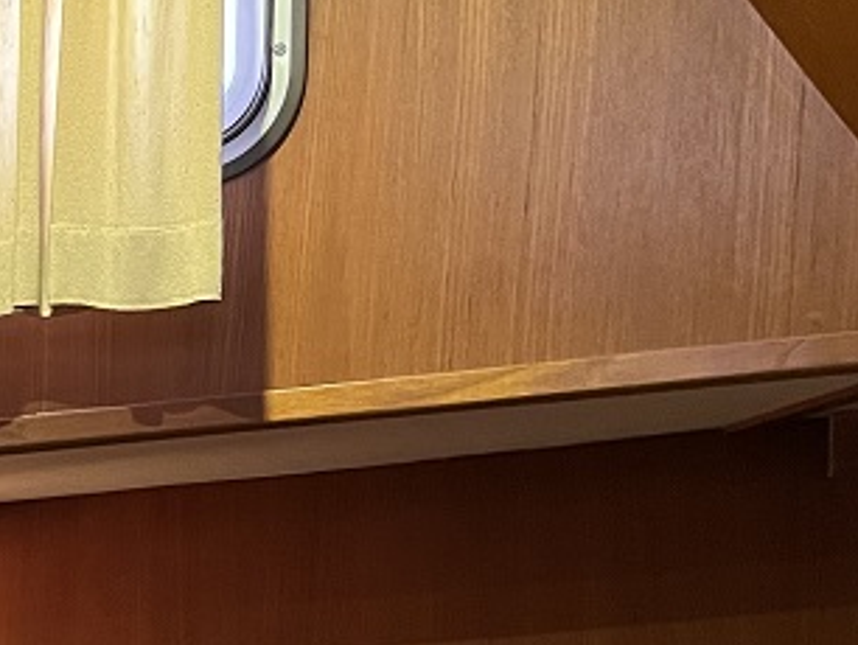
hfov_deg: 19.9
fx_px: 2158
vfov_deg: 16.1
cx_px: -365
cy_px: 836
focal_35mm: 87
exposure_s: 1/39
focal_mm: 5.1
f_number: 1.6
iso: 640
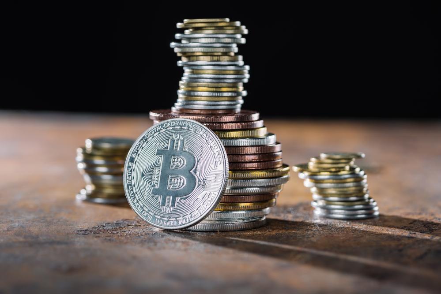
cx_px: 220
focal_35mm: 105
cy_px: 147
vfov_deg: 13.1
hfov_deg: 19.4
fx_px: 1287
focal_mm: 105
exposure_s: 1/160
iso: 100
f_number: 9
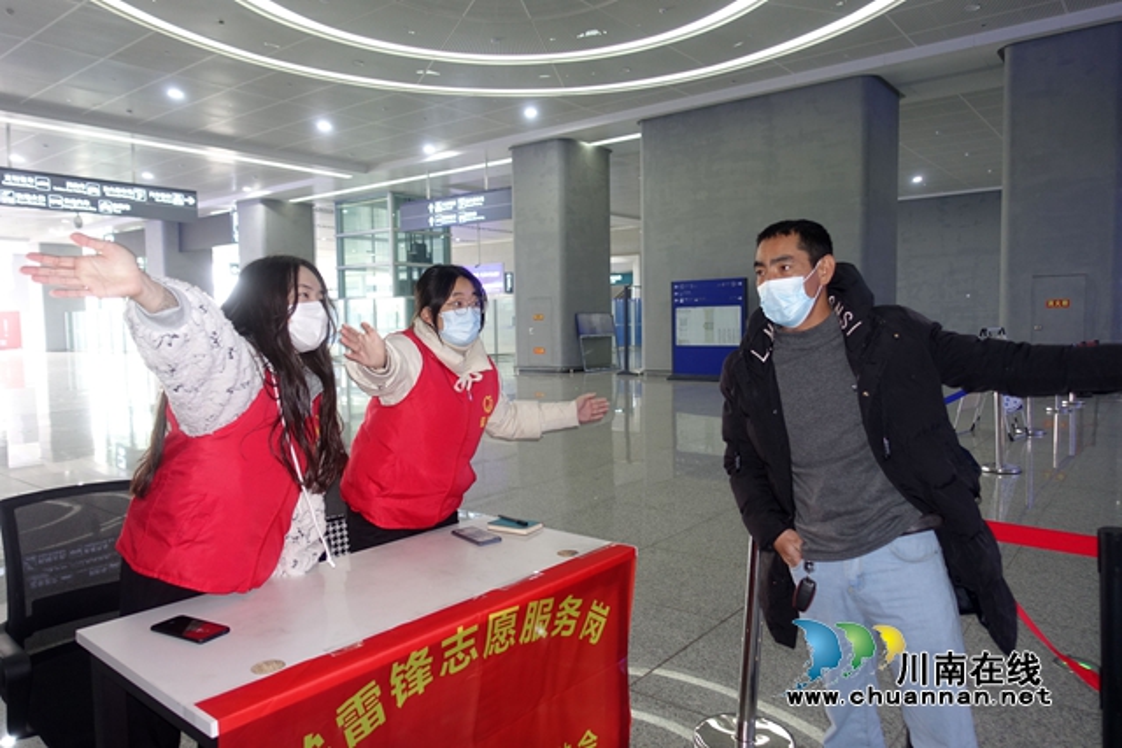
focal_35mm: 24
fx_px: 748
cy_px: 374
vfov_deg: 53.2
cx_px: 561
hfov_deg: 73.7
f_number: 1.8
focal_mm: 8.8
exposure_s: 1/30
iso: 200
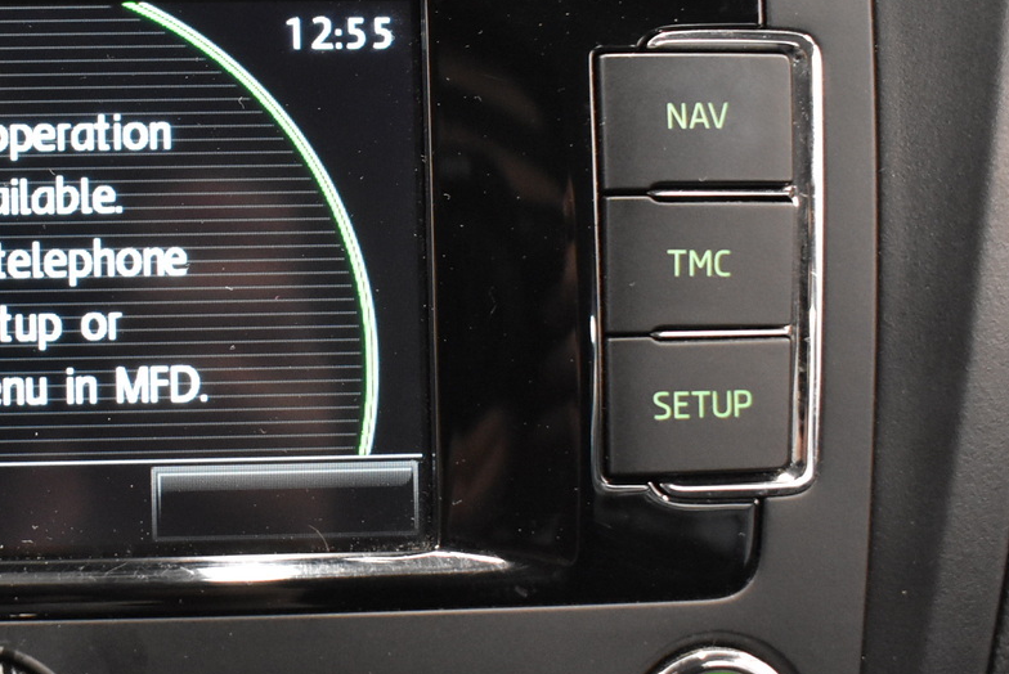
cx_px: -12
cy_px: 286
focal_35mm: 68
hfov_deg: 27.8
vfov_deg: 20.0
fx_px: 1907
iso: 2800
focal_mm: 22
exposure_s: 1/30
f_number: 3.8
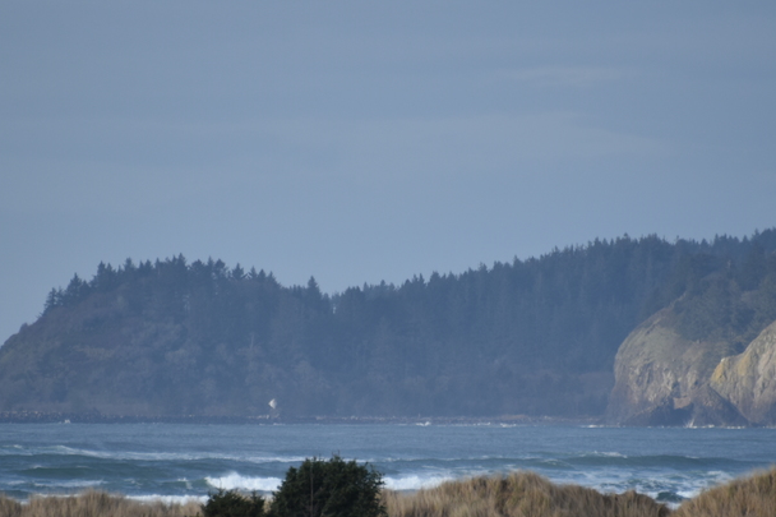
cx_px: 384
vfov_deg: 2.2
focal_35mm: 632
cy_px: 400
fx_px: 13619
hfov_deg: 3.3
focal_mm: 300
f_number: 5.6
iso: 220
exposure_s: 1/640
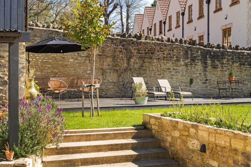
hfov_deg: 39.6
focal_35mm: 50
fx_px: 349
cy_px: 84
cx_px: 126
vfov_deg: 27.0
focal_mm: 50
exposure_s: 1/640
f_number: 8
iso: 640
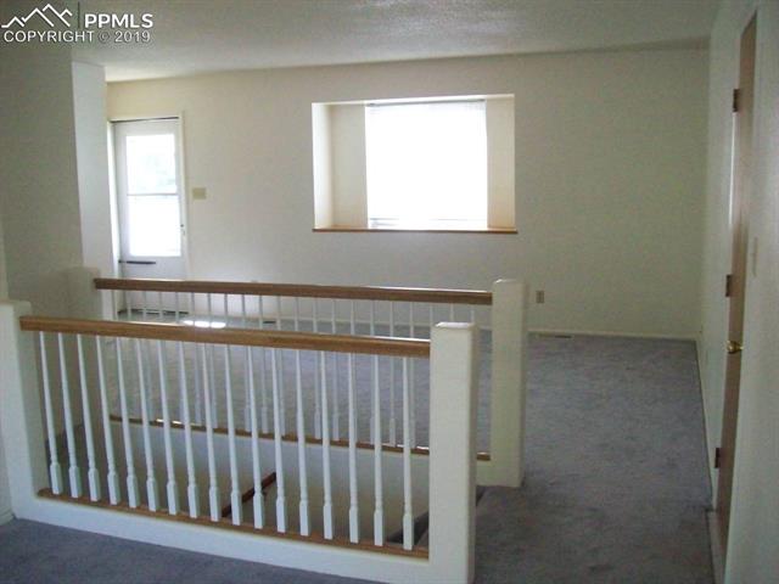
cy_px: 292
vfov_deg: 39.7
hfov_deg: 51.4
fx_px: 810
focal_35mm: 36
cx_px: 390
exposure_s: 1/128
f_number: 2.7
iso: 414
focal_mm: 6
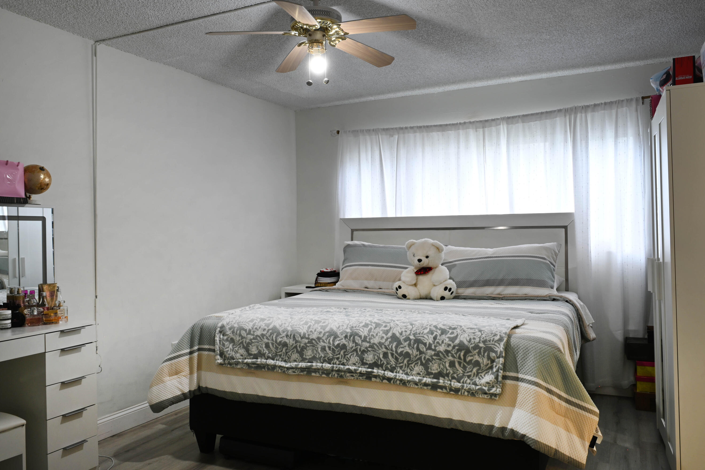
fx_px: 529
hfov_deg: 67.4
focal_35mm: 27
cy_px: 235
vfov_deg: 47.9
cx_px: 352
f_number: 11
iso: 64
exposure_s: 1.6
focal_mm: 18
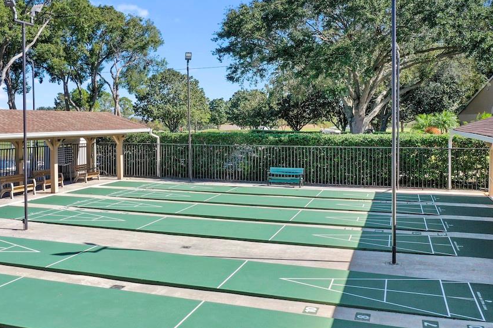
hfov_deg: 55.6
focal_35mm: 34
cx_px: 212
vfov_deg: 38.8
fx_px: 466
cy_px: 181
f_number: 9
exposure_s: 1/100
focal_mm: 10.26
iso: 100
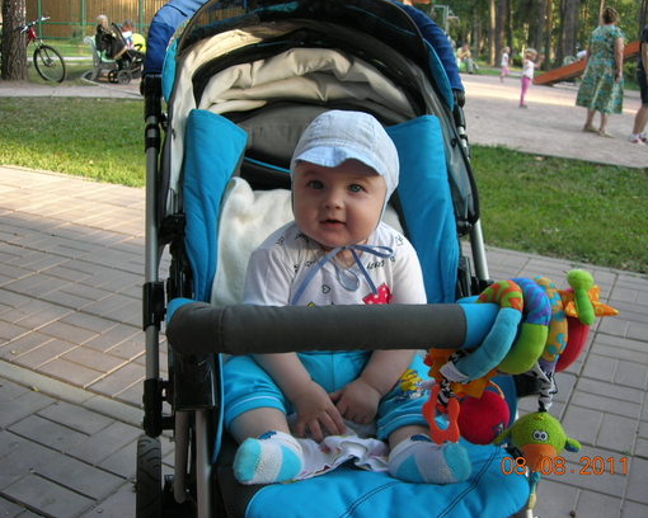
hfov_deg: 45.8
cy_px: 258
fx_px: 767
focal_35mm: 40
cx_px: 329
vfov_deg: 37.3
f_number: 2.8
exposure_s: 1/105
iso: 64
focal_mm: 7.8
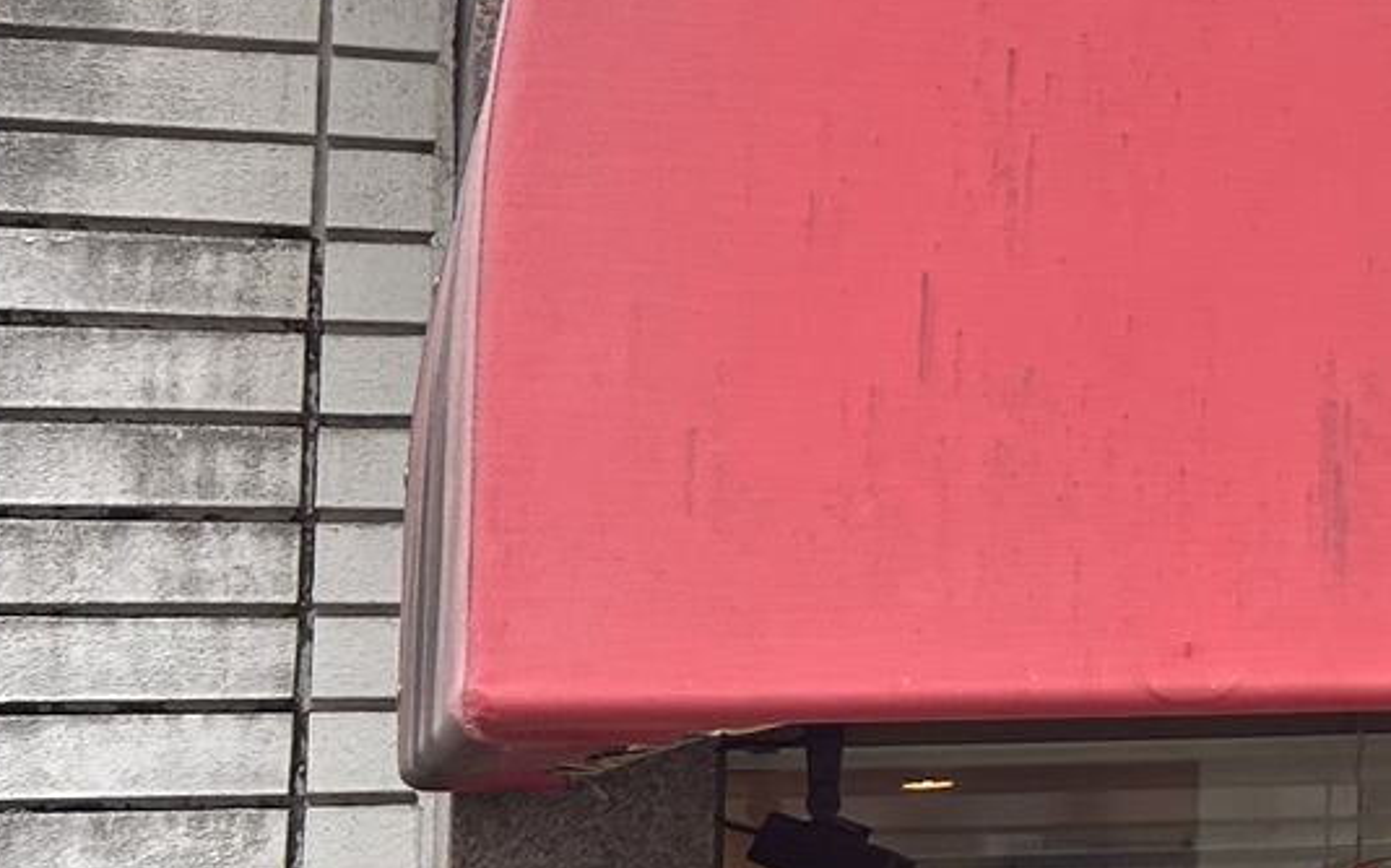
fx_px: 3903
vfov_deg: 12.7
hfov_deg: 17.8
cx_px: 2148
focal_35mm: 103
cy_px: 226
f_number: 1.5
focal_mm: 5.7
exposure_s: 1/365
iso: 50
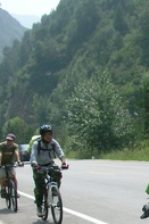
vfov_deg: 18.2
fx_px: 690
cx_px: 248
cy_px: 200
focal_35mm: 111
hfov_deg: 11.6
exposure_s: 1/105
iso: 50
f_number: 8.5
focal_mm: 5.8
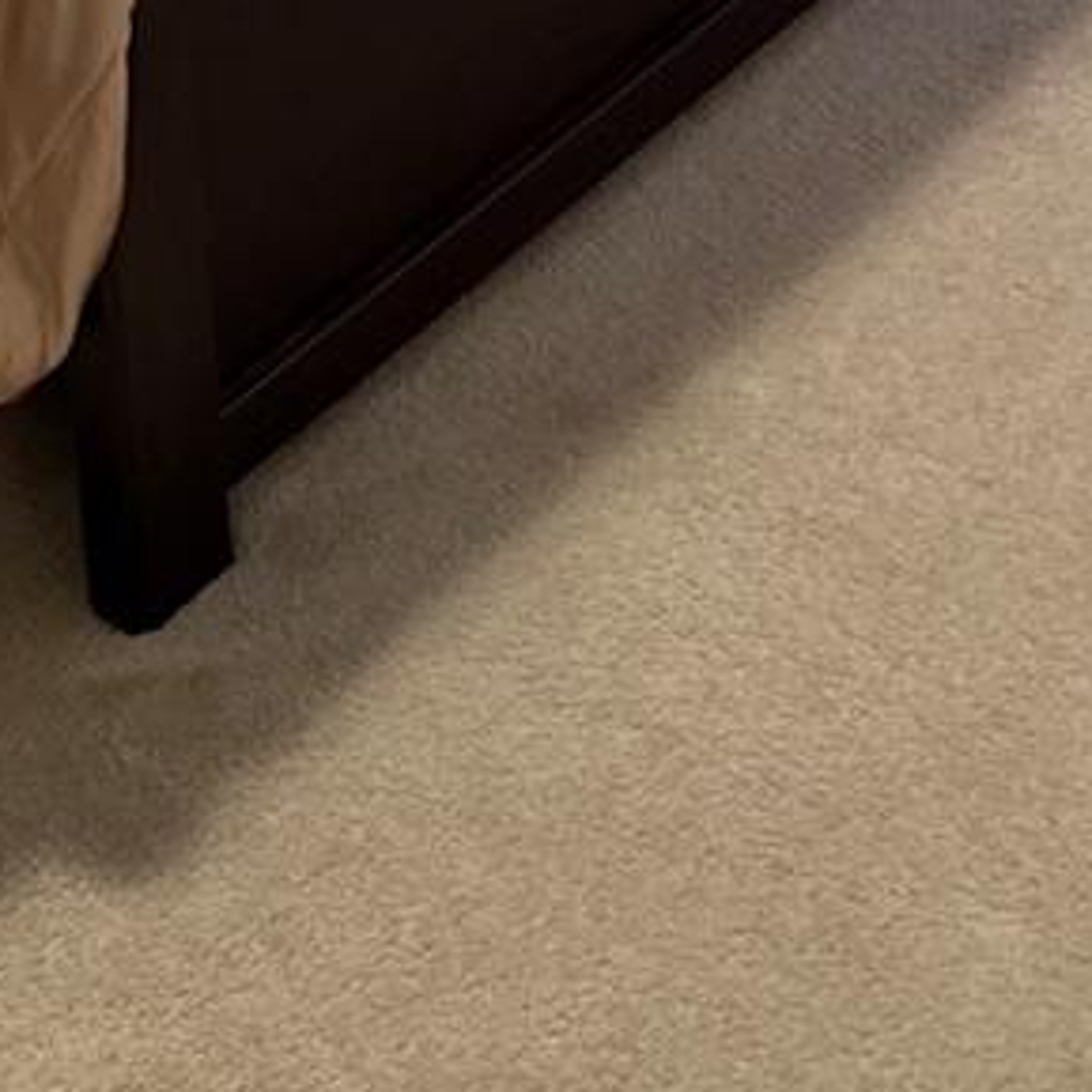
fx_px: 3141
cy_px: -907
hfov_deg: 19.7
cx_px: 650
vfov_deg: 16.4
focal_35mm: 88
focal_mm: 6.76
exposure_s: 1/60
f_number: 1.78
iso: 500
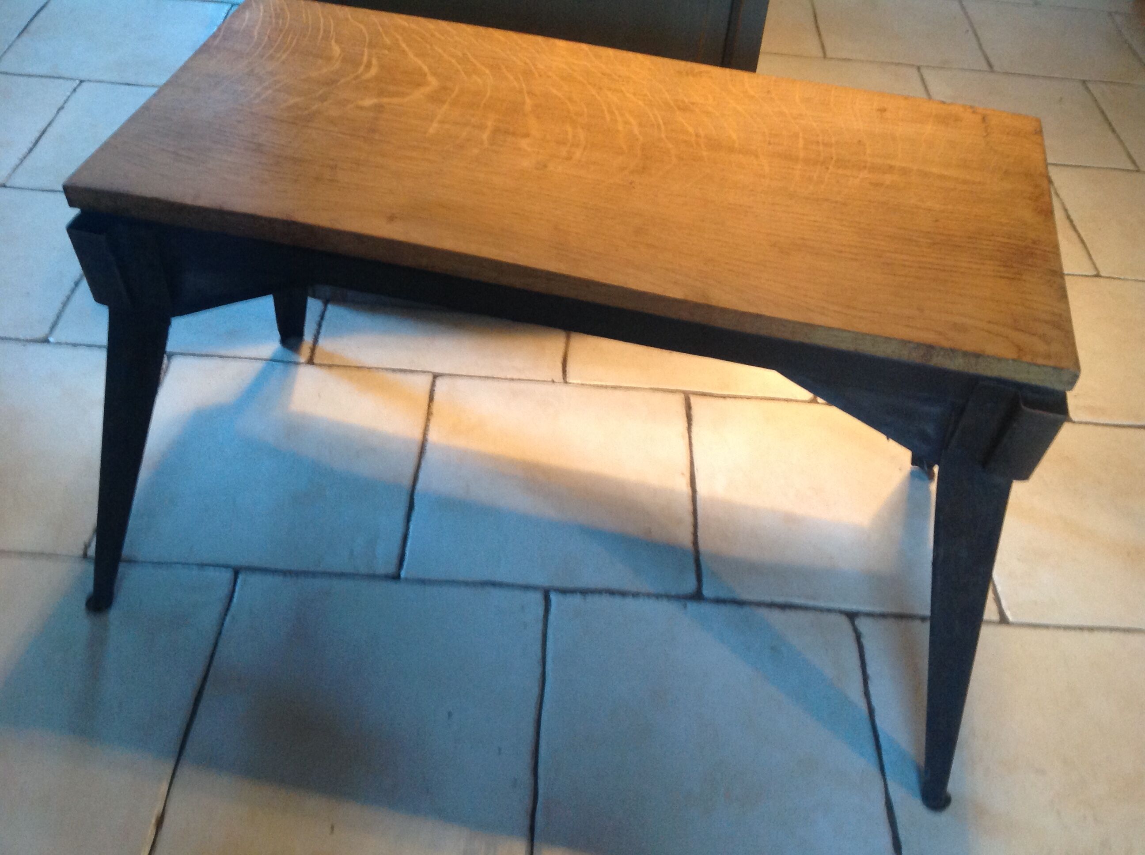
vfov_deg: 40.6
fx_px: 1156
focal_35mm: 35
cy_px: 428
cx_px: 572
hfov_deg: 52.7
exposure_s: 1/15
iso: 200
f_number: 2.4
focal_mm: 4.28
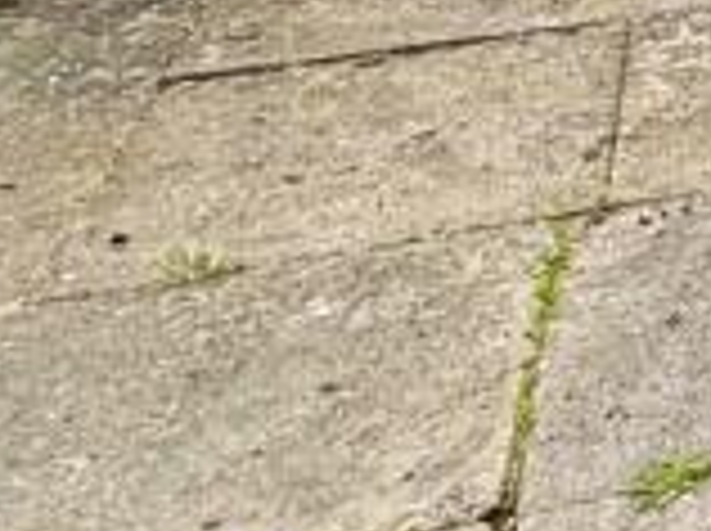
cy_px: 86
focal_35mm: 91
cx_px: 1670
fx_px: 1866
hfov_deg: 14.6
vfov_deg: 16.0
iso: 64
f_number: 2.2
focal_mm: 2.22
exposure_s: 1/359
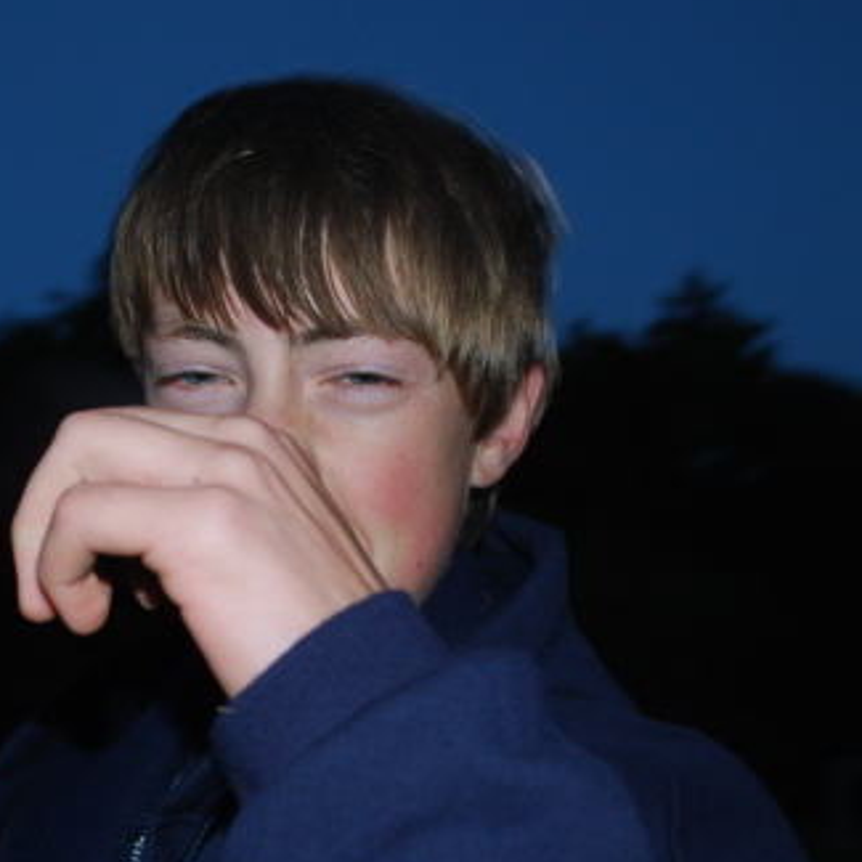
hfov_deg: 27.3
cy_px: 552
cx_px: 200
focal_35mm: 62
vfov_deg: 27.6
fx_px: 1747
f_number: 4
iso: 200
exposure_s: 1/60
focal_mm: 22
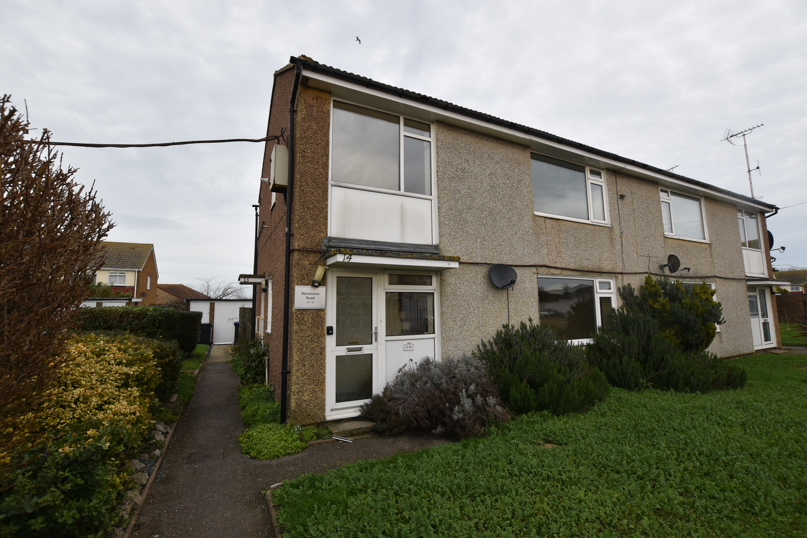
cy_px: 269
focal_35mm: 15
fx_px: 336
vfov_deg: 77.3
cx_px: 404
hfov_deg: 100.4
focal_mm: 10
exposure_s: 1/250
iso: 200
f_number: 7.1
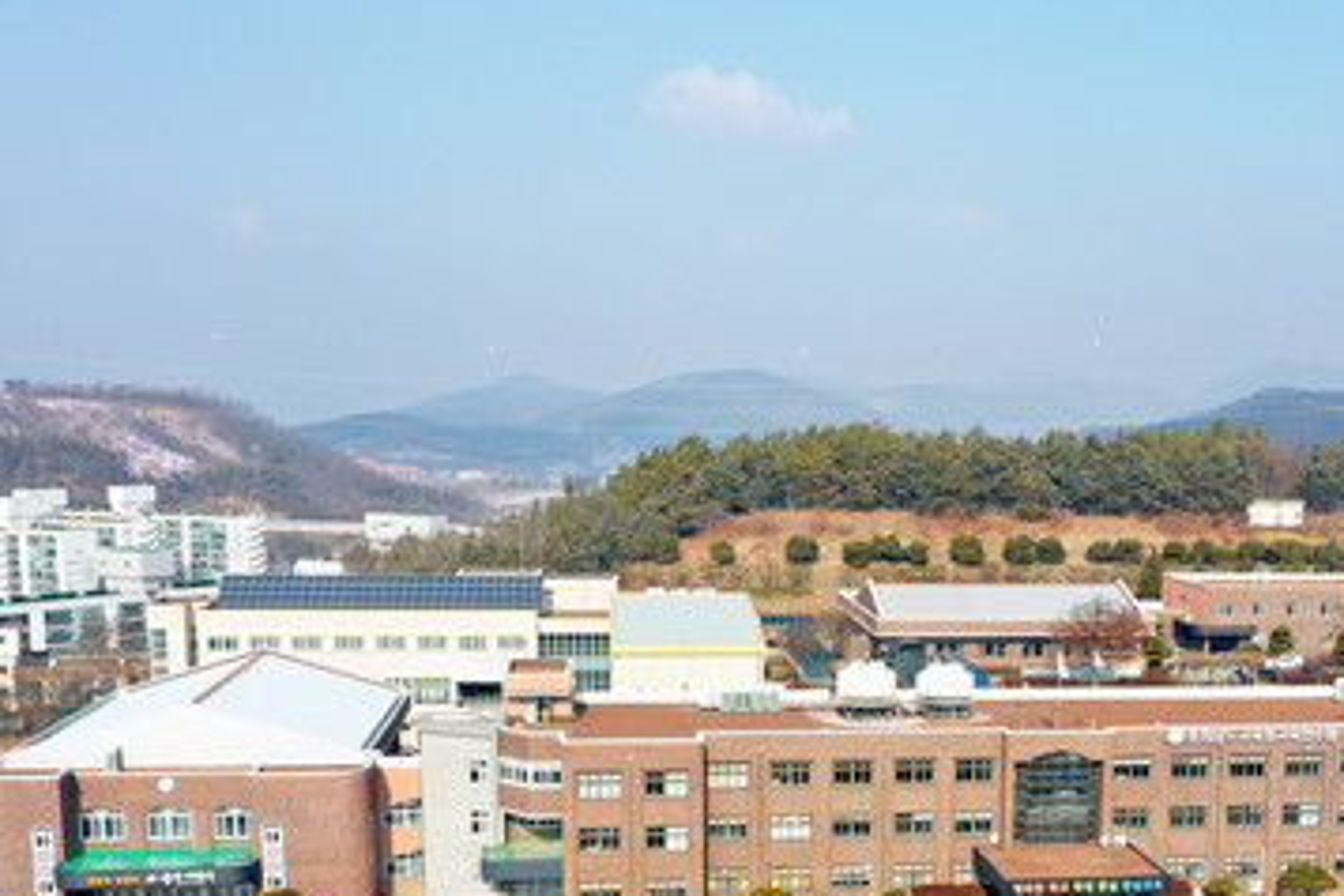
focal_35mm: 47
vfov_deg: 28.0
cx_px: 949
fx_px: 1755
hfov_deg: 41.1
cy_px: 738
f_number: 8
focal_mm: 10.26
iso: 100
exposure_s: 1/120
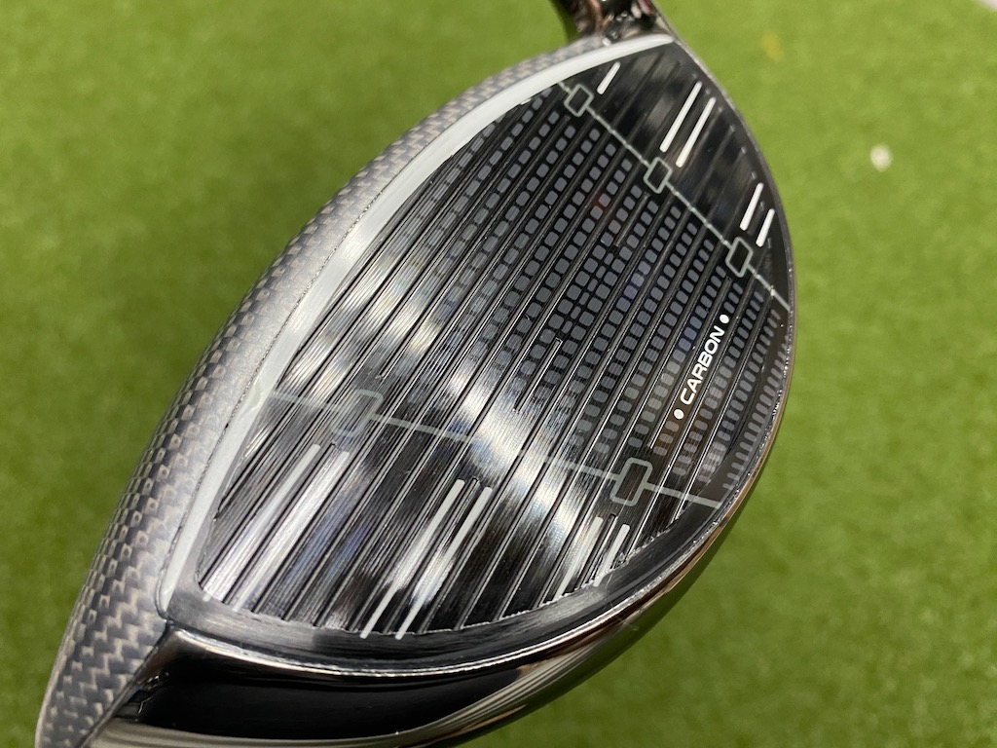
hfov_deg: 69.4
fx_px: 720
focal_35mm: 25
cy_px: 374
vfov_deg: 54.9
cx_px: 498
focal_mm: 4.25
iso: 320
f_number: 1.8
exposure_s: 1/60
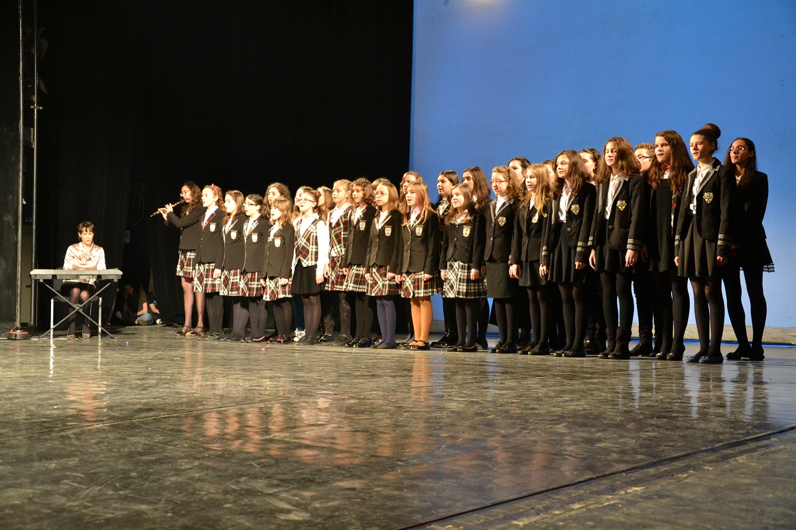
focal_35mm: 51
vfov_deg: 26.5
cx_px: 398
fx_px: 1128
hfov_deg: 38.9
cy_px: 265
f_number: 4.2
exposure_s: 1/25
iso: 1600
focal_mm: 34
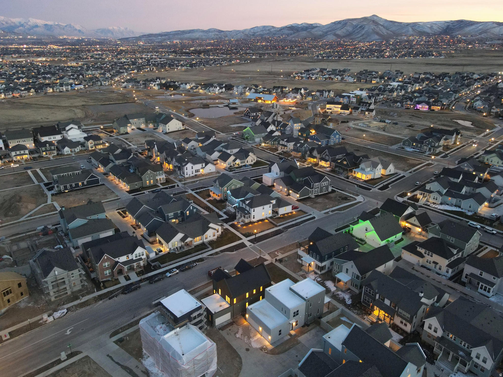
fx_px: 349
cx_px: 252
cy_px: 188
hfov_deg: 71.6
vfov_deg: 56.8
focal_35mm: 24
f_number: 2.8
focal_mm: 4.5
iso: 920
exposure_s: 1/6.25
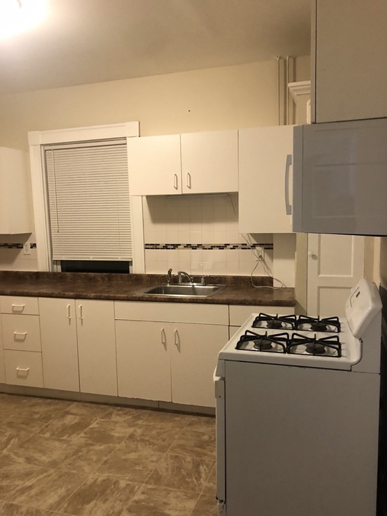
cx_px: 196
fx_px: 433
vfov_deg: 61.7
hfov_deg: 48.2
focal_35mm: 29
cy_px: 265
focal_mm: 3.99
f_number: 1.8
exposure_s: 1/15
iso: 64
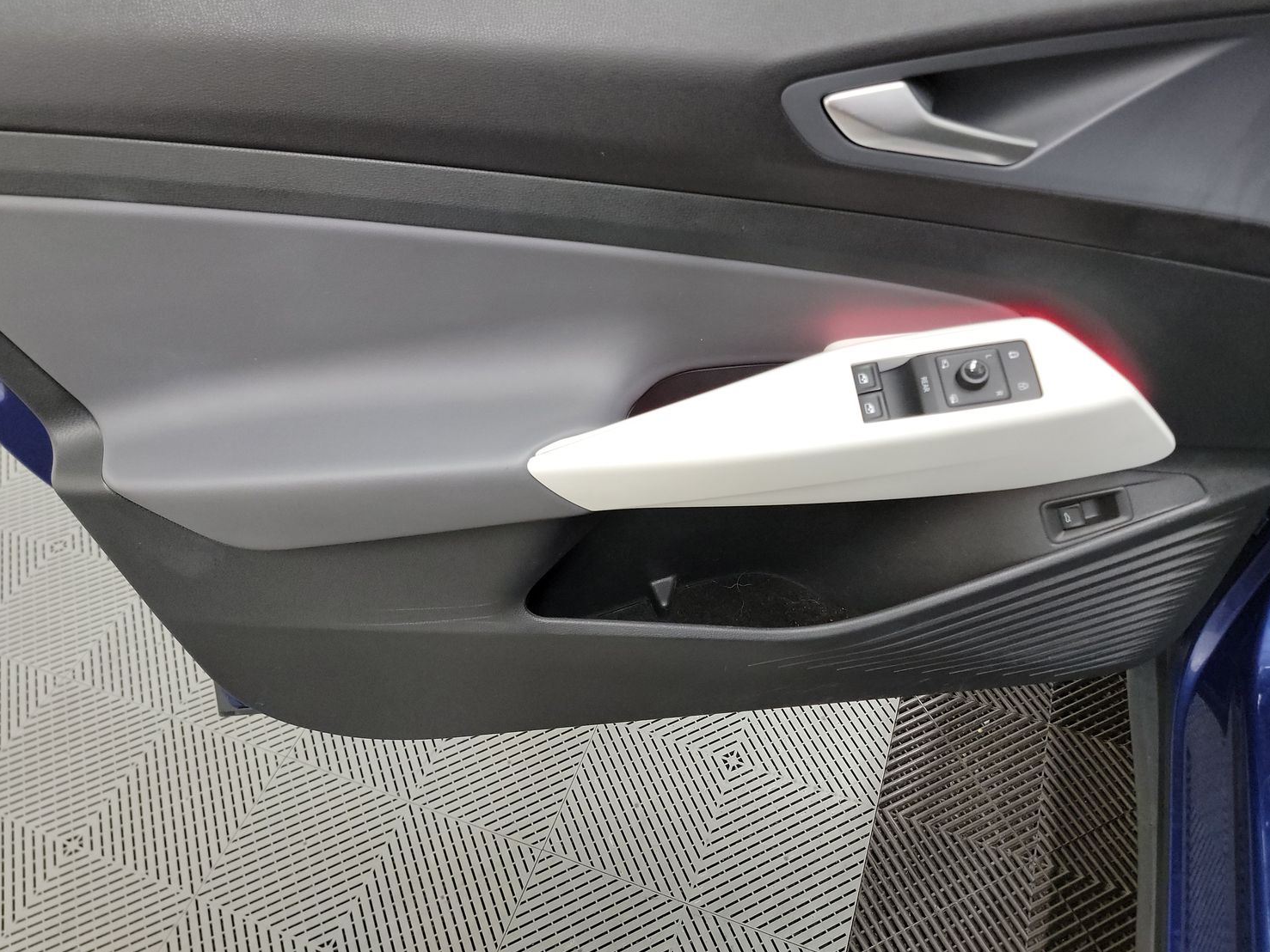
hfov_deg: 67.3
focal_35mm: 26
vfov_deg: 53.1
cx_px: 629
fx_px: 954
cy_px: 469
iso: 843
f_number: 1.8
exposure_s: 1/59
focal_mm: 6.7
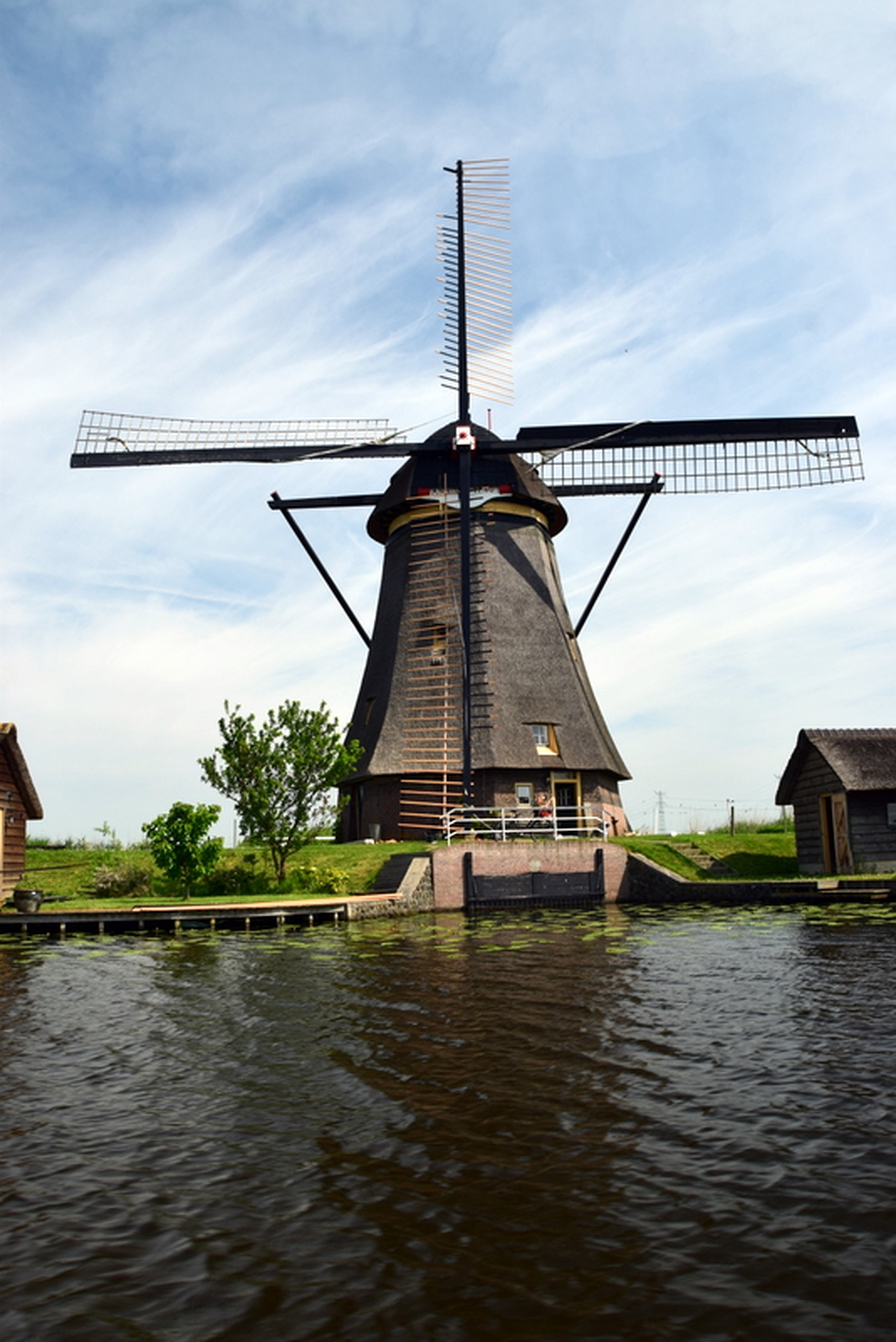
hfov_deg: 48.0
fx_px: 1007
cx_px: 448
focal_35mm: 27
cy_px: 671
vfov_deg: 67.4
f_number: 9
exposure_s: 1/100
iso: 125
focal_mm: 18
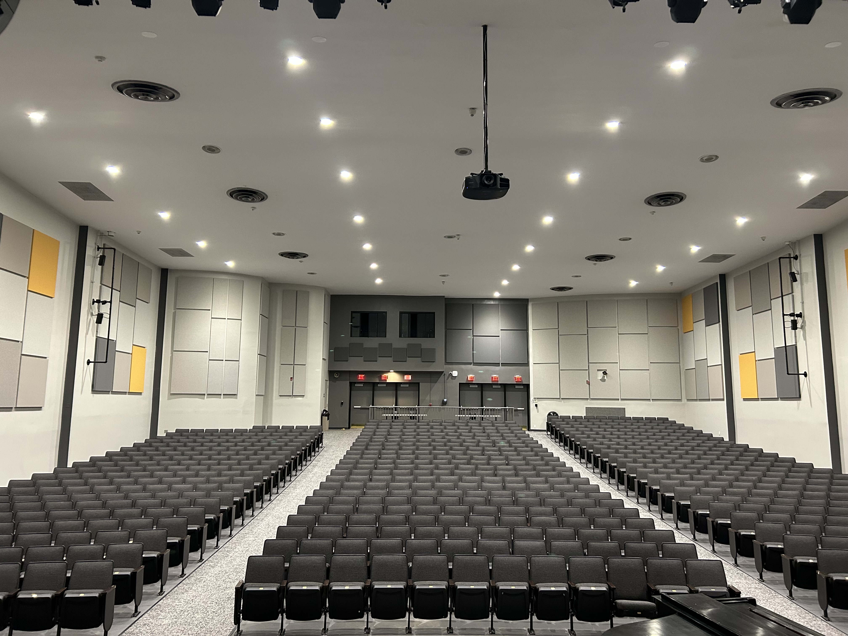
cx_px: 424
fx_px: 637
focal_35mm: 26
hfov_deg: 67.3
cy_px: 318
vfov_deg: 53.1
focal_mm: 5.7
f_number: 1.5
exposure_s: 1/60
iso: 320
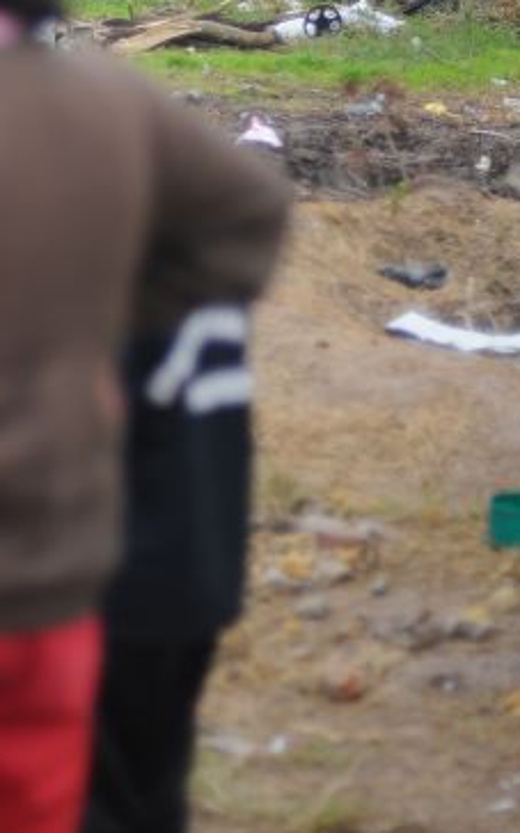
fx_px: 2862
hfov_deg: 10.2
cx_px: -160
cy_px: 193
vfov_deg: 16.5
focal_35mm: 126
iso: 250
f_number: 1.4
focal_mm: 50
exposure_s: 1/800
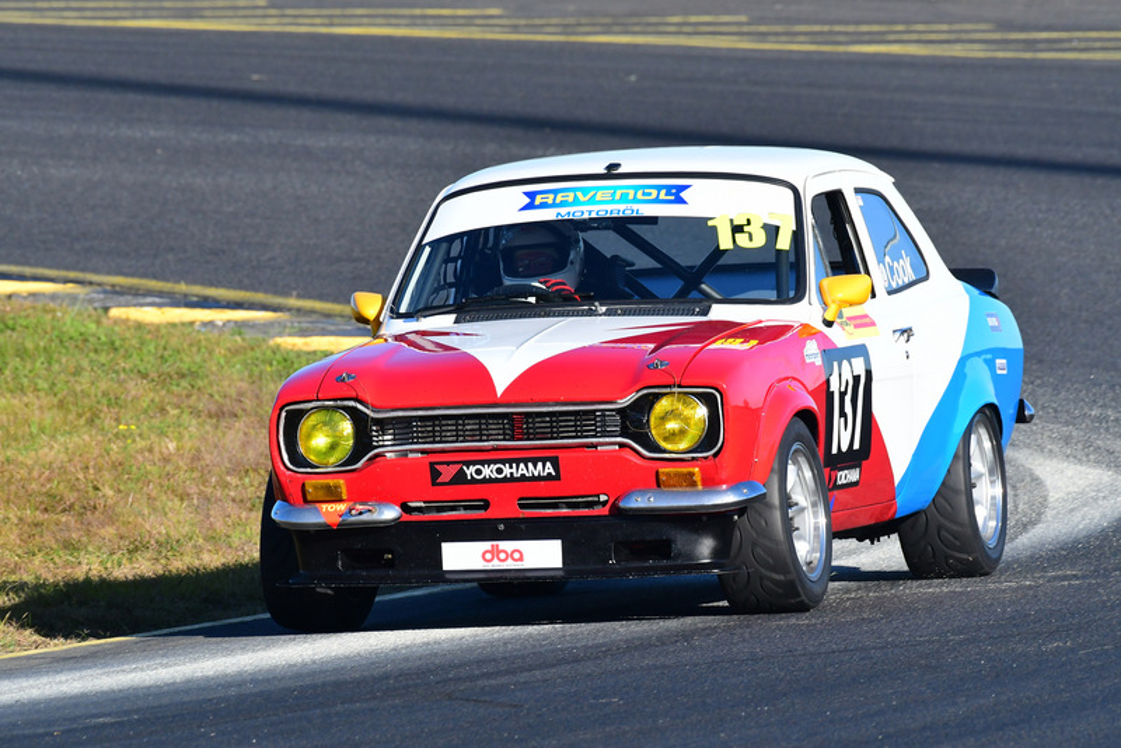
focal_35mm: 750
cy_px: 374
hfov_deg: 2.7
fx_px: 23361
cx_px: 560
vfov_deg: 1.8
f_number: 10
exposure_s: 1/800
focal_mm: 500
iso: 800
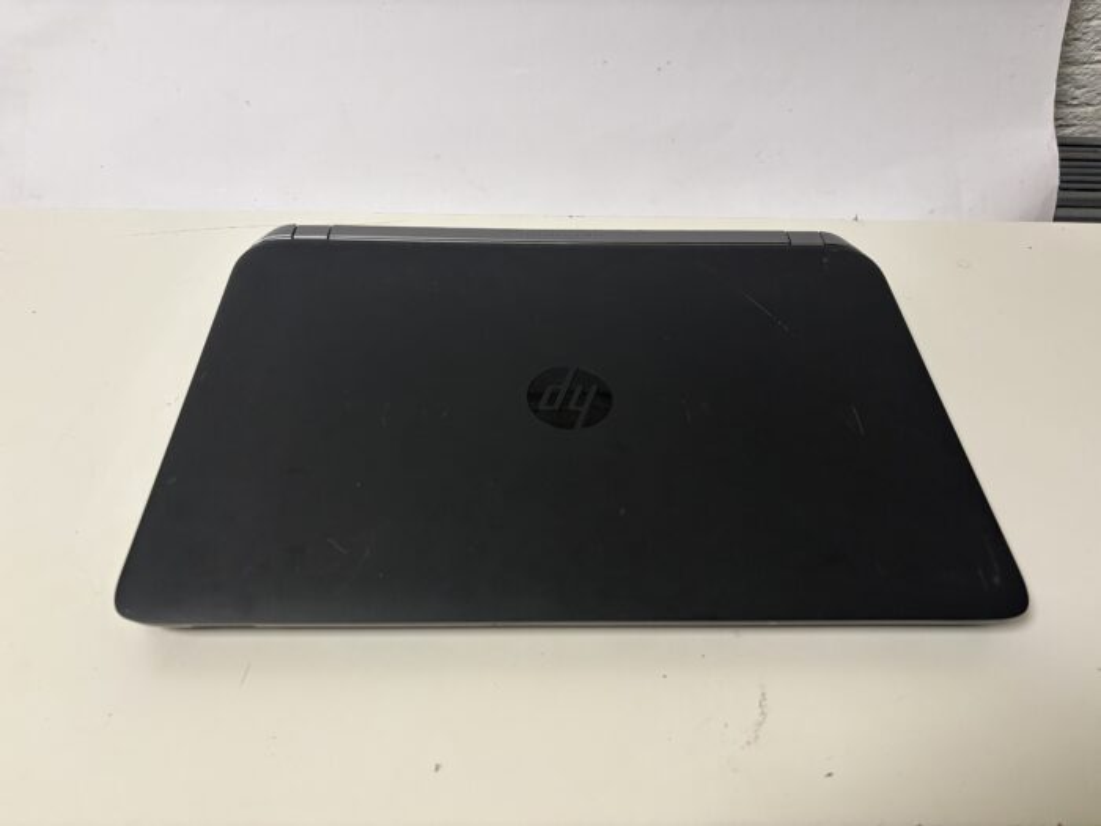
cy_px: 413
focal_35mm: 26
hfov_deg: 67.3
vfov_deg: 53.1
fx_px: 827
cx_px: 550
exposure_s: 1/50
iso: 200
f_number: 1.6
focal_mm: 5.96
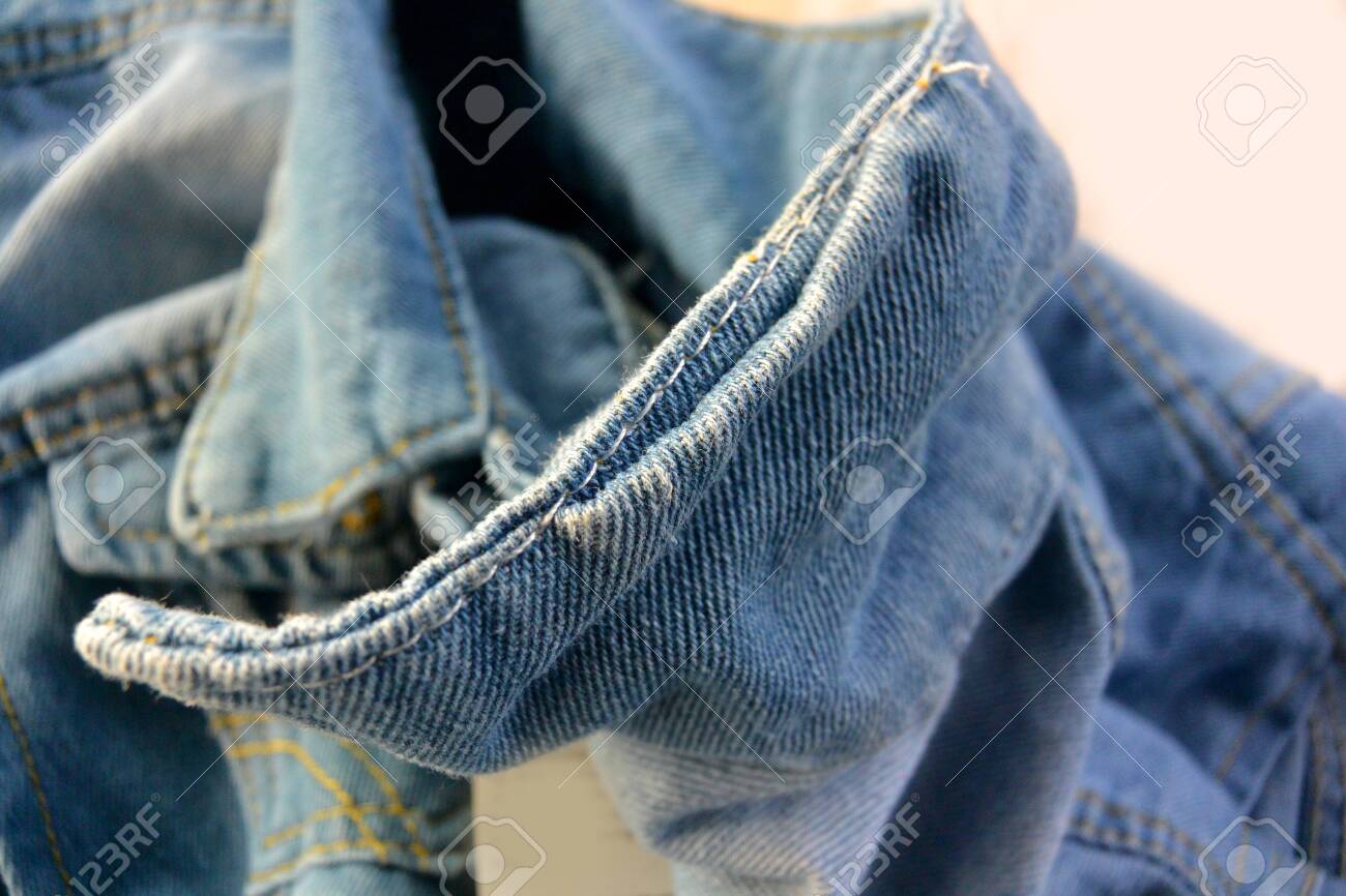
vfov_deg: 44.9
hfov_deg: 63.7
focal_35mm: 29
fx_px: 1084
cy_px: 448
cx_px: 673
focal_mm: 11
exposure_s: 1/250
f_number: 3.5
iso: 360
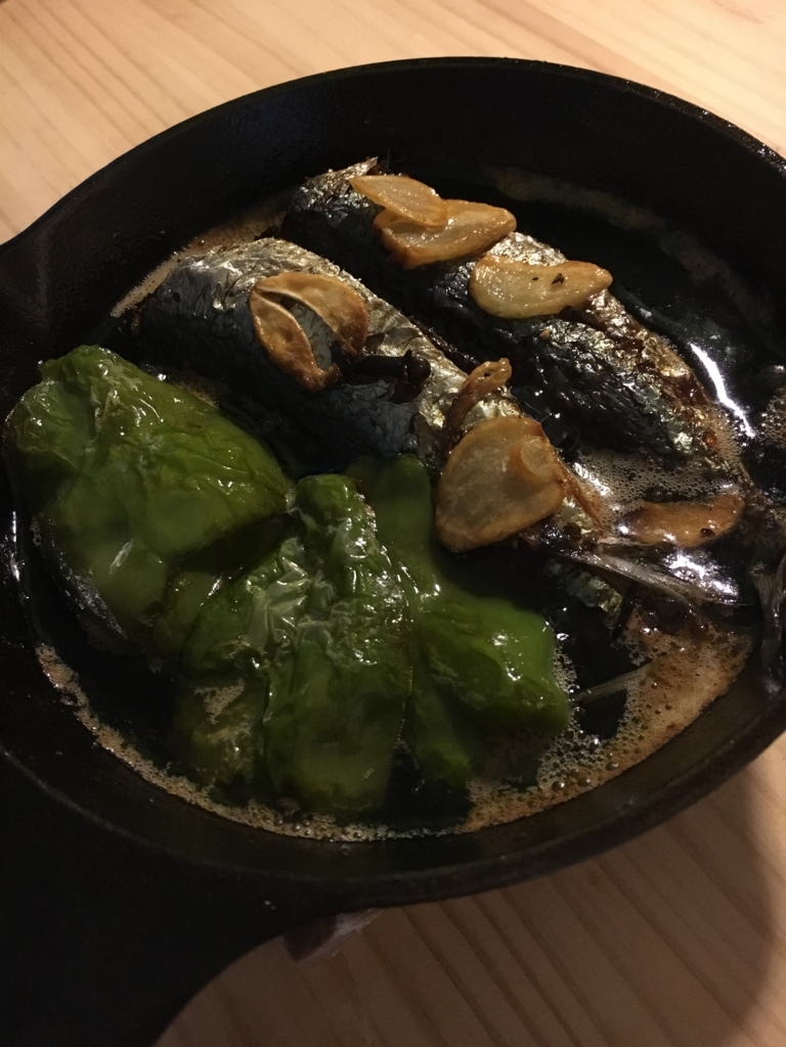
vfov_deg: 61.7
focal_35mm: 29
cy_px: 524
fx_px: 878
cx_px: 393
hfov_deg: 48.2
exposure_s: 1/15
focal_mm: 4.15
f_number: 2.2
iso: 320
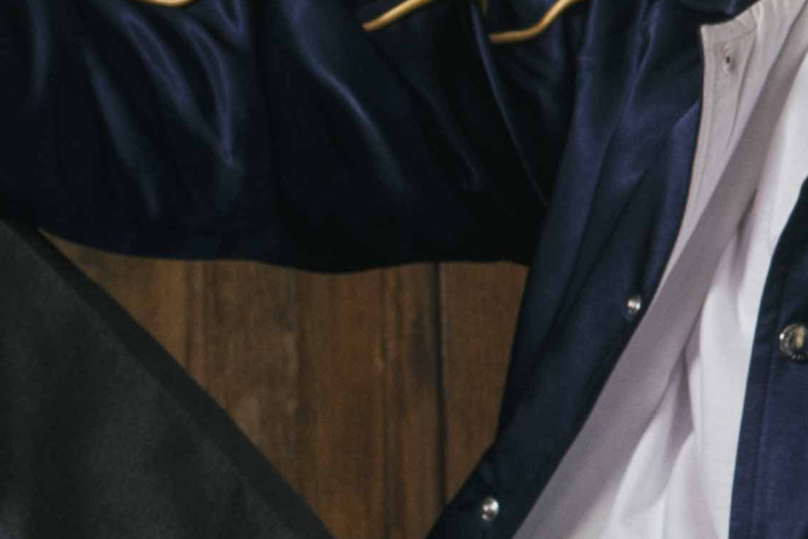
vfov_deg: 4.2
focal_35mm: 327
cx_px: 2124
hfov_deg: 6.0
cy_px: 233
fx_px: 7342
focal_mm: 50
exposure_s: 1/200
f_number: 8
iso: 200
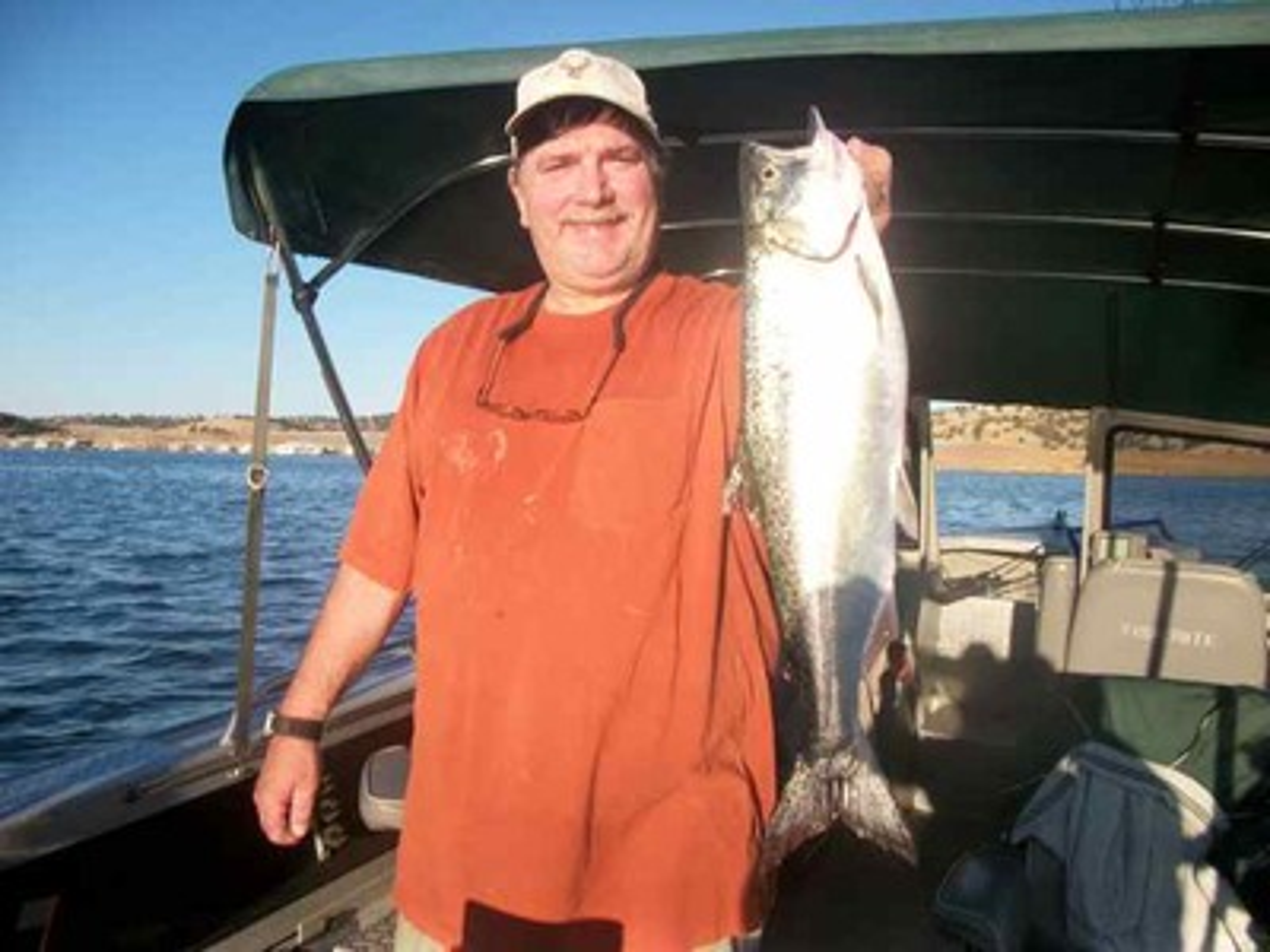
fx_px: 1174
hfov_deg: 56.8
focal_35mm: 32
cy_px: 476
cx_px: 635
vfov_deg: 44.2
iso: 80
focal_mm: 5.7
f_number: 8.8
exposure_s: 1/100
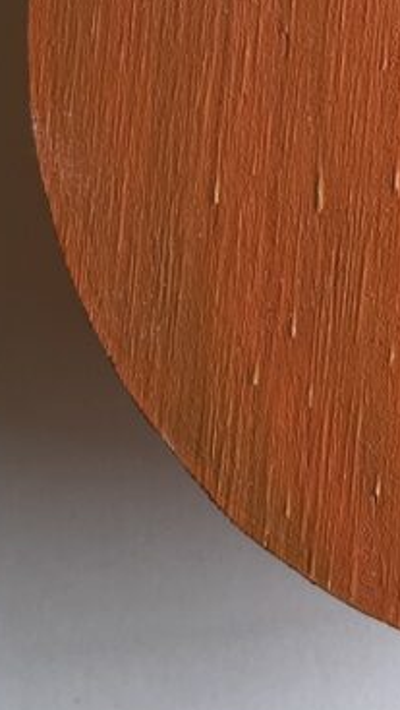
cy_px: 23
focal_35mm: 79
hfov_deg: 13.9
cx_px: 686
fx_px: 1487
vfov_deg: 25.7
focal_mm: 4.2
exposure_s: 1/60
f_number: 1.6
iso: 100
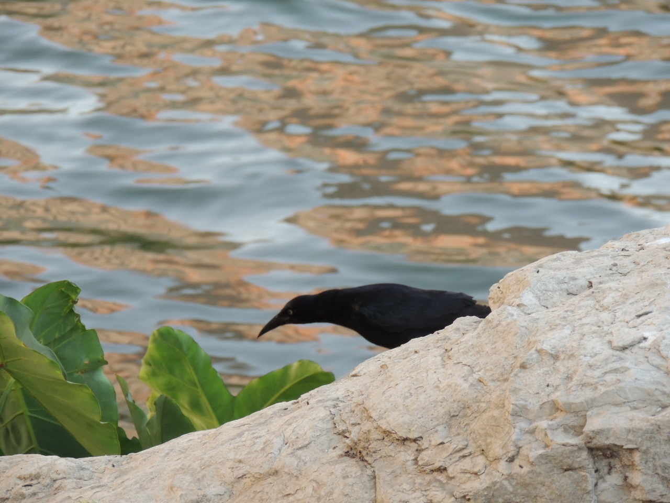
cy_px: 252
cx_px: 335
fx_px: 6290
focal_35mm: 325
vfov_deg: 4.6
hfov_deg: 6.1
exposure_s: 1/50
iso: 500
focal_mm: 57.9
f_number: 4.8
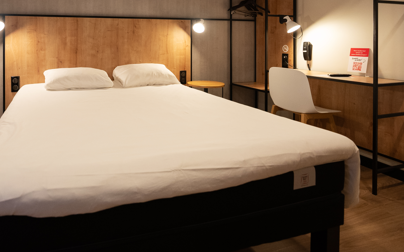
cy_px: 39
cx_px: 123
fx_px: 253
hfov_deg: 73.9
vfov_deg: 48.9
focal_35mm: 23
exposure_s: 1/200
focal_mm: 14
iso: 2000
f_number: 2.8
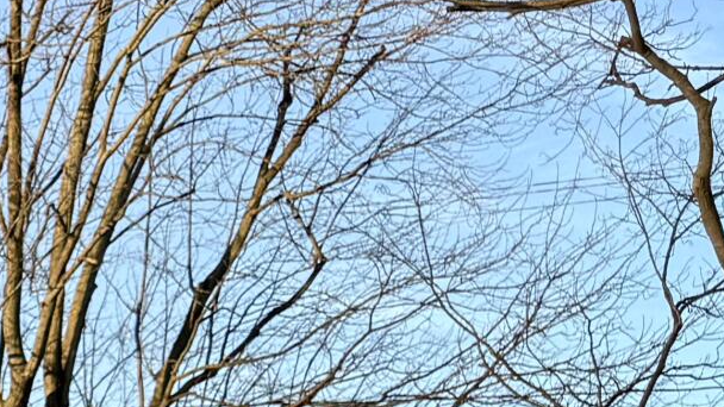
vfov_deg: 8.8
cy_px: 829
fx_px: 2476
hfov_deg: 13.7
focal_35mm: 129
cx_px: -812
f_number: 1.78
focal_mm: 6.76
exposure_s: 1/1271
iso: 80
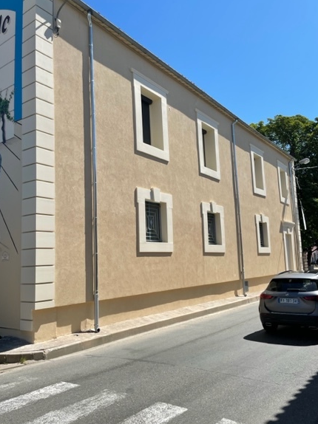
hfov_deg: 48.2
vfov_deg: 61.7
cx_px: 162
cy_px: 222
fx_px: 355
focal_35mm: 29
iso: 32
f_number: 1.6
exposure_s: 1/3205
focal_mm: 4.2
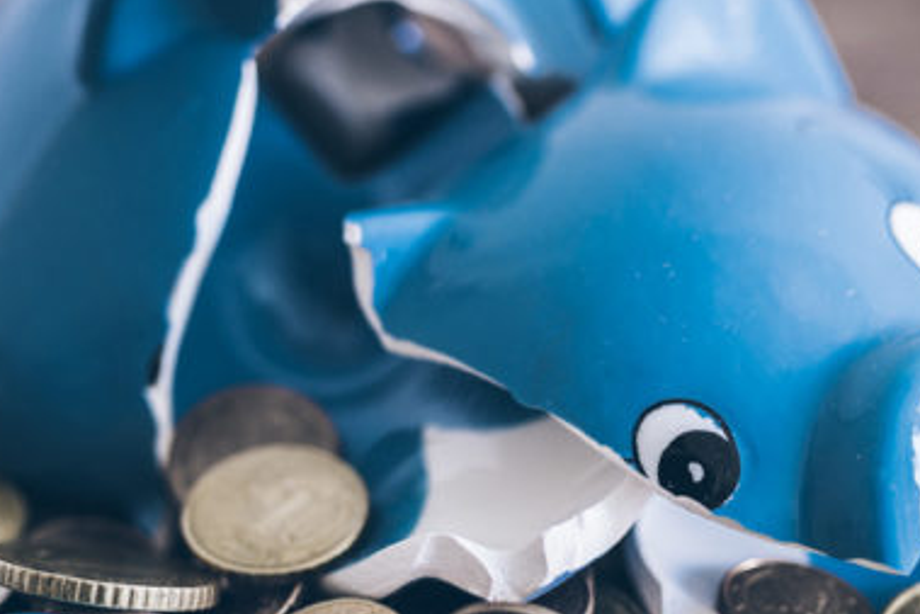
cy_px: 413
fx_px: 2122
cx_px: 433
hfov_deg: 24.5
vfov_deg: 16.4
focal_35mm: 83
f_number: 2.5
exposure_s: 1/40
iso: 200
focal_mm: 35
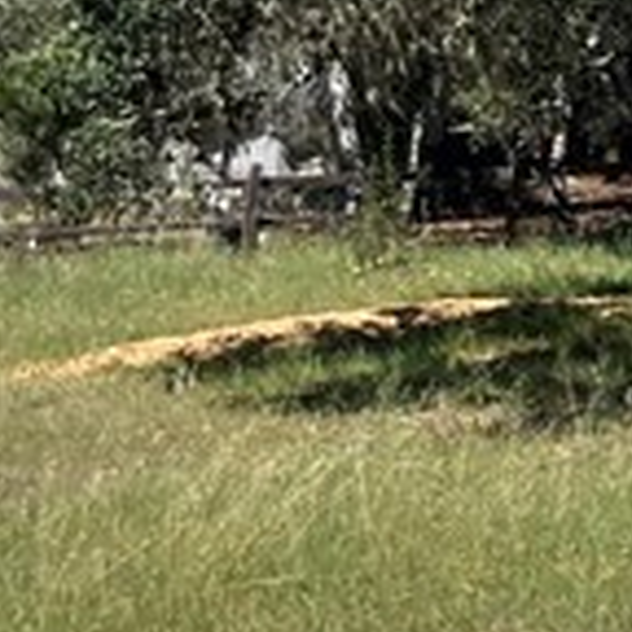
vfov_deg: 10.7
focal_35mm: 163
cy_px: 189
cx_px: 2151
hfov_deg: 8.3
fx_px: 3367
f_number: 1.6
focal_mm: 5.1
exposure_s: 1/2899
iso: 50
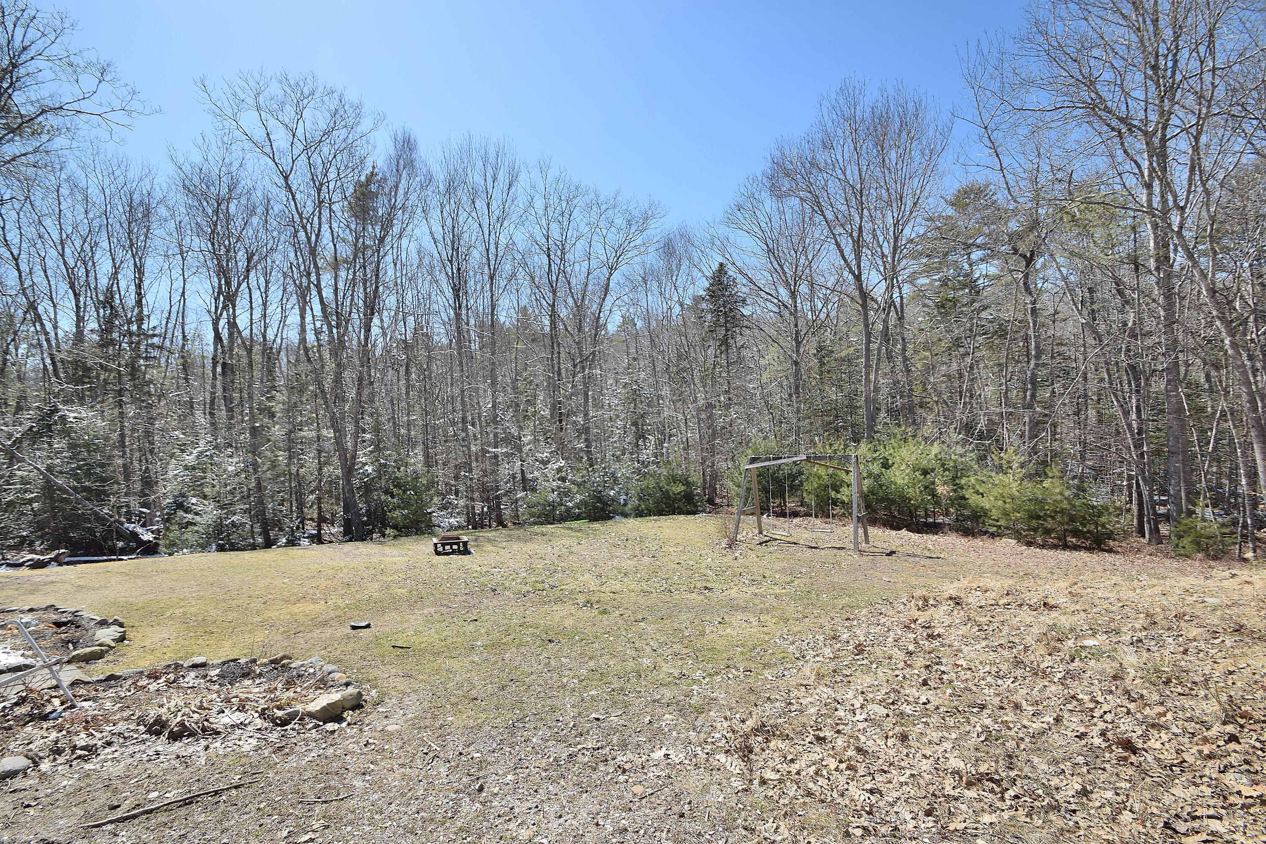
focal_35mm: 15
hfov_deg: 100.4
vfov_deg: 77.3
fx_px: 527
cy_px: 422
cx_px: 633
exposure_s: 1/200
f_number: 9
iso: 100
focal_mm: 10
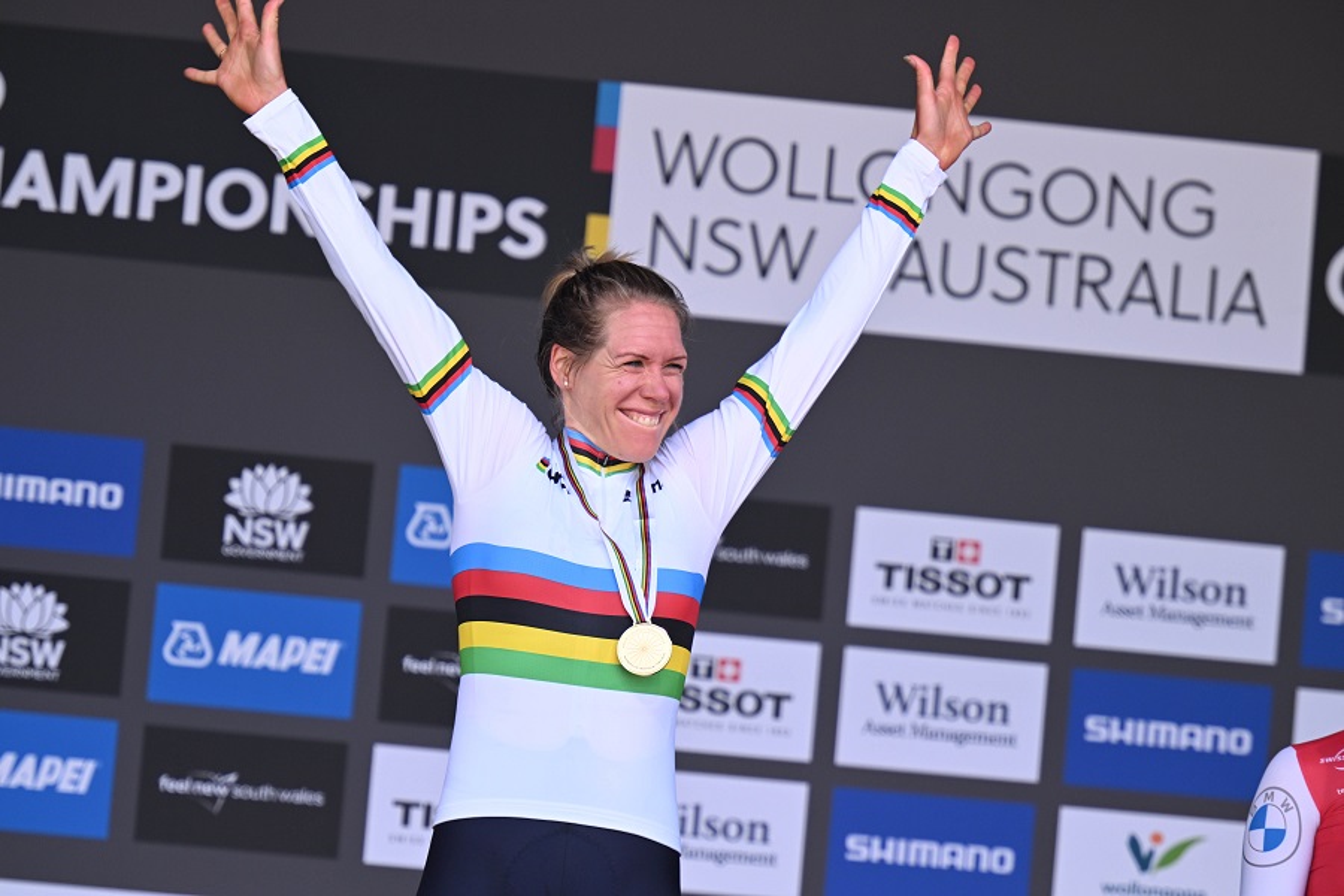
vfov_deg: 5.3
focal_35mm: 260
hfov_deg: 7.9
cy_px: 448
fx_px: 9706
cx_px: 672
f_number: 5.6
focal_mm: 260
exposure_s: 1/500
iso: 1100
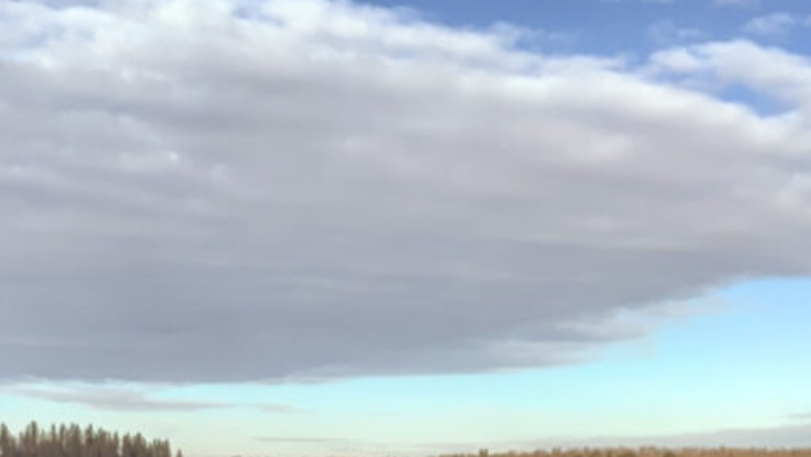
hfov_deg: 34.3
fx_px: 1291
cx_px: 229
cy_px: 401
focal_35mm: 60
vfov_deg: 19.7
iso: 16
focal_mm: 2.87
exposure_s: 1/500
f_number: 2.2
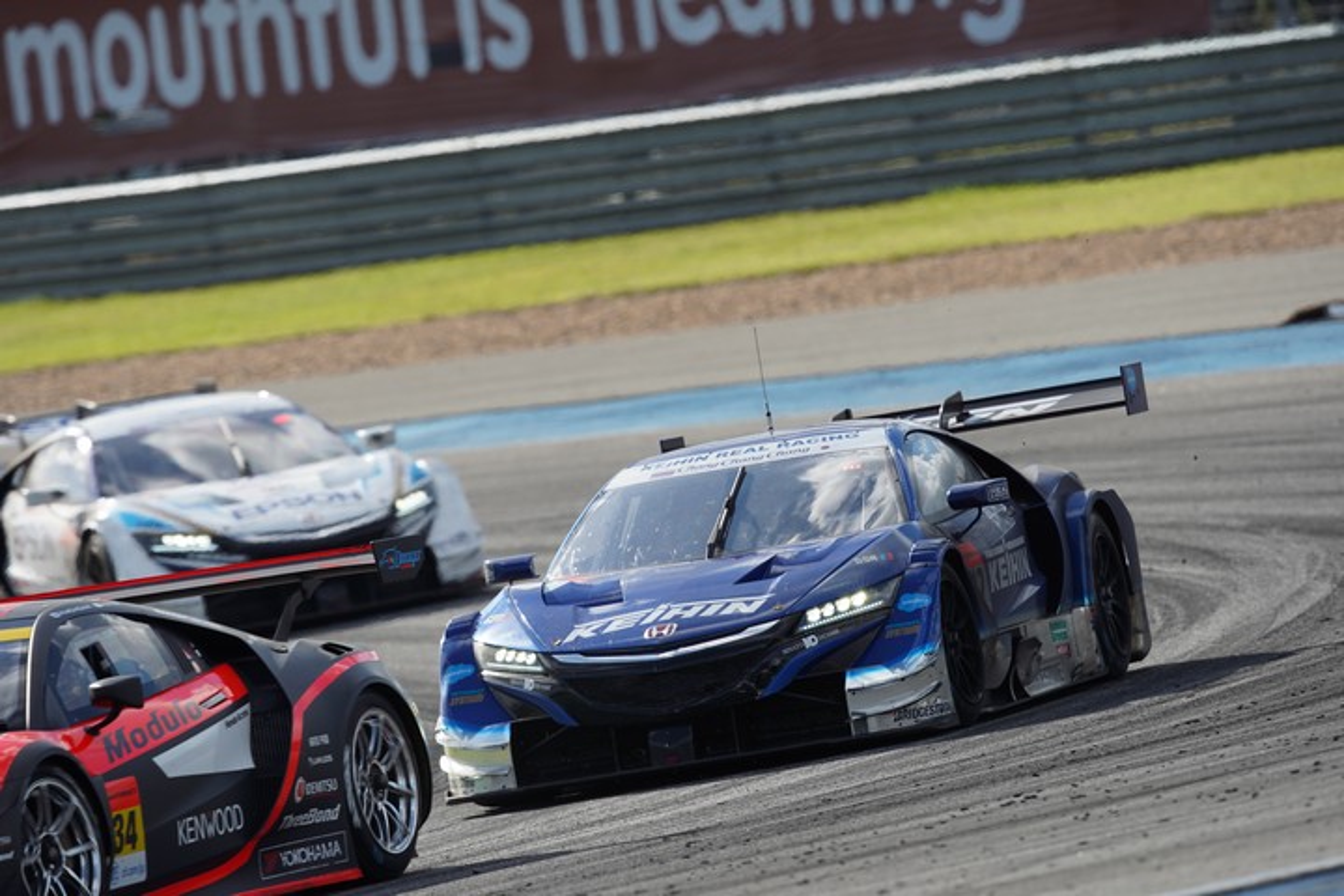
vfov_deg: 2.7
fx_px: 18665
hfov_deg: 4.1
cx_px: 672
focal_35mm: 500
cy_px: 448
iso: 200
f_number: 6.3
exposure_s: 1/800
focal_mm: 500
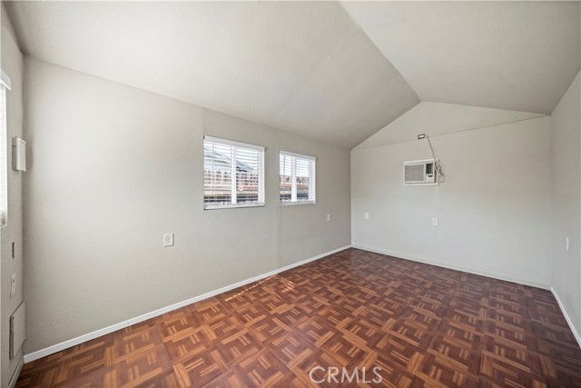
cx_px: 290
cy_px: 194
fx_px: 194
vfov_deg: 90.0
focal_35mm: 12
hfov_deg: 112.6
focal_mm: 12
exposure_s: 1/40
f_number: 4
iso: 1250
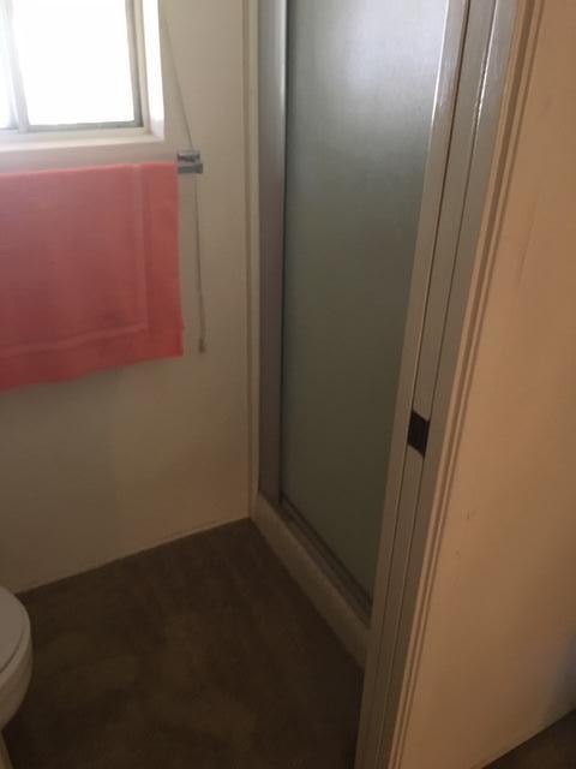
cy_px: 384
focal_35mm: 29
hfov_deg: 48.2
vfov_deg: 61.7
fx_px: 643
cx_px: 288
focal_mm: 4.15
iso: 250
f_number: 2.2
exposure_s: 1/15
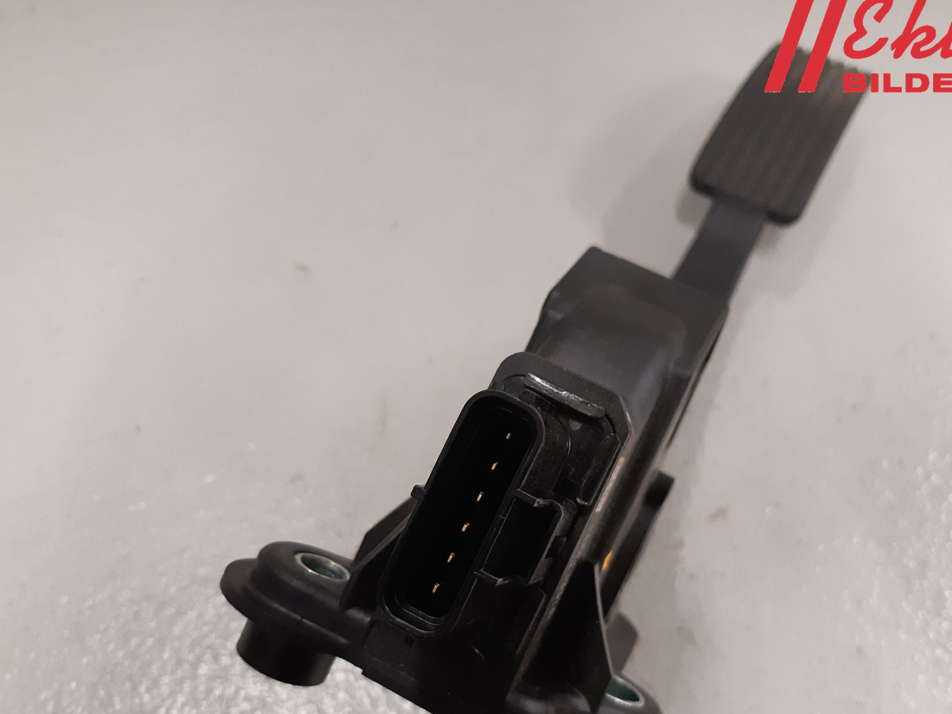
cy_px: 446
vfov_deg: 42.6
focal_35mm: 33
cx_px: 522
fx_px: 907
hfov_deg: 55.3
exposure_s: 1/50
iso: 250
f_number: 1.7
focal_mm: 3.93
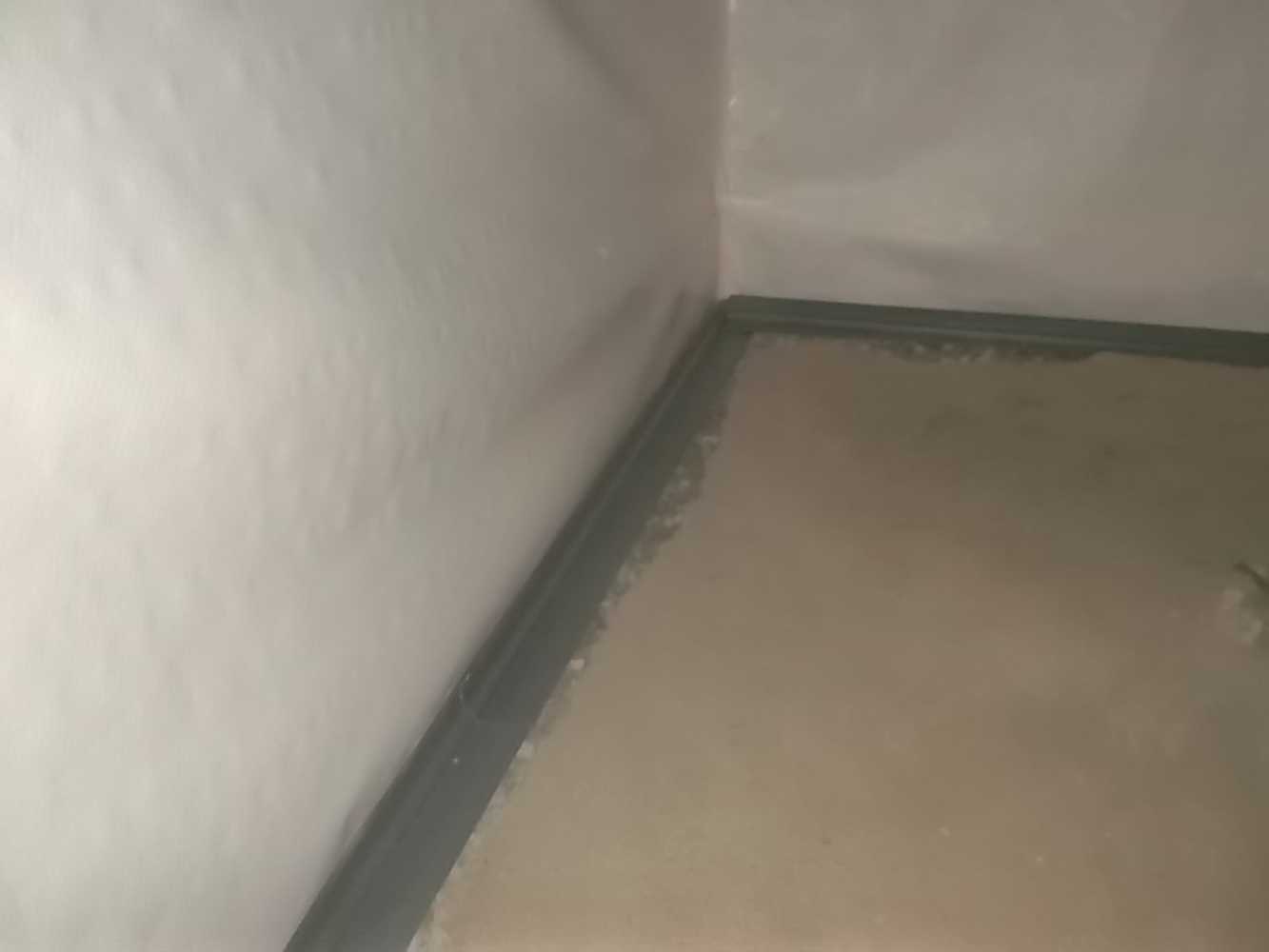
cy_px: 476
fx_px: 1210
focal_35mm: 33
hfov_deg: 55.3
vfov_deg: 43.0
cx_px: 634
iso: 320
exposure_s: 1/30
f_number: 3.3
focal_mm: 5.9
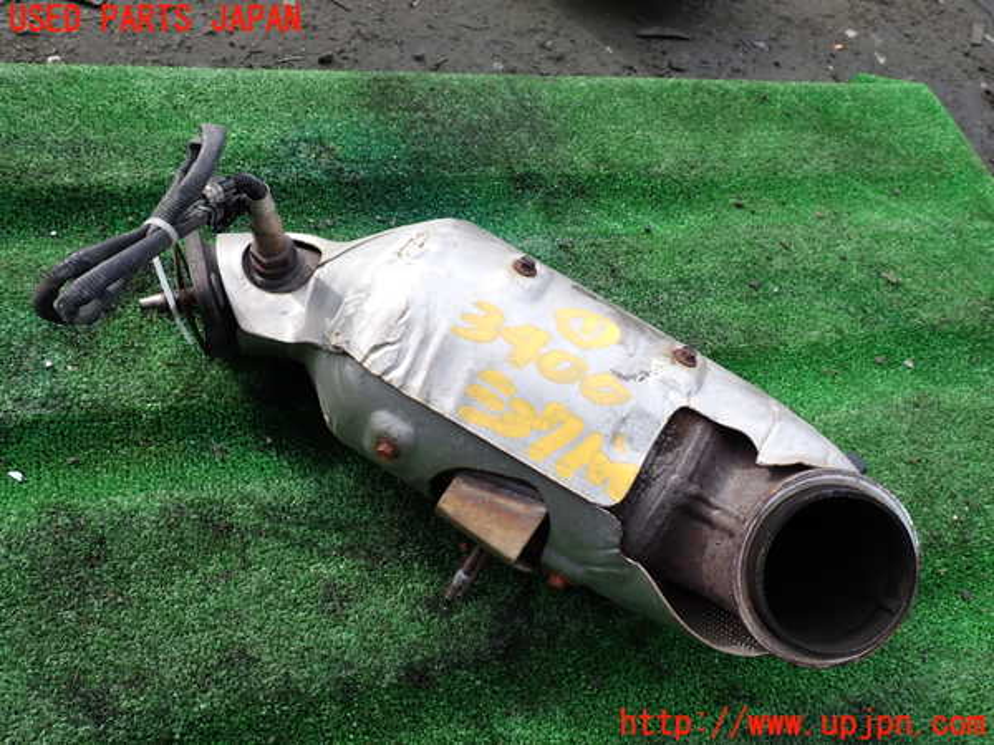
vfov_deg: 46.8
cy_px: 372
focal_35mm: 30
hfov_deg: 60.0
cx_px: 497
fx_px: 861
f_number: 3.2
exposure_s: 1/400
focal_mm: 5.4
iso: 100
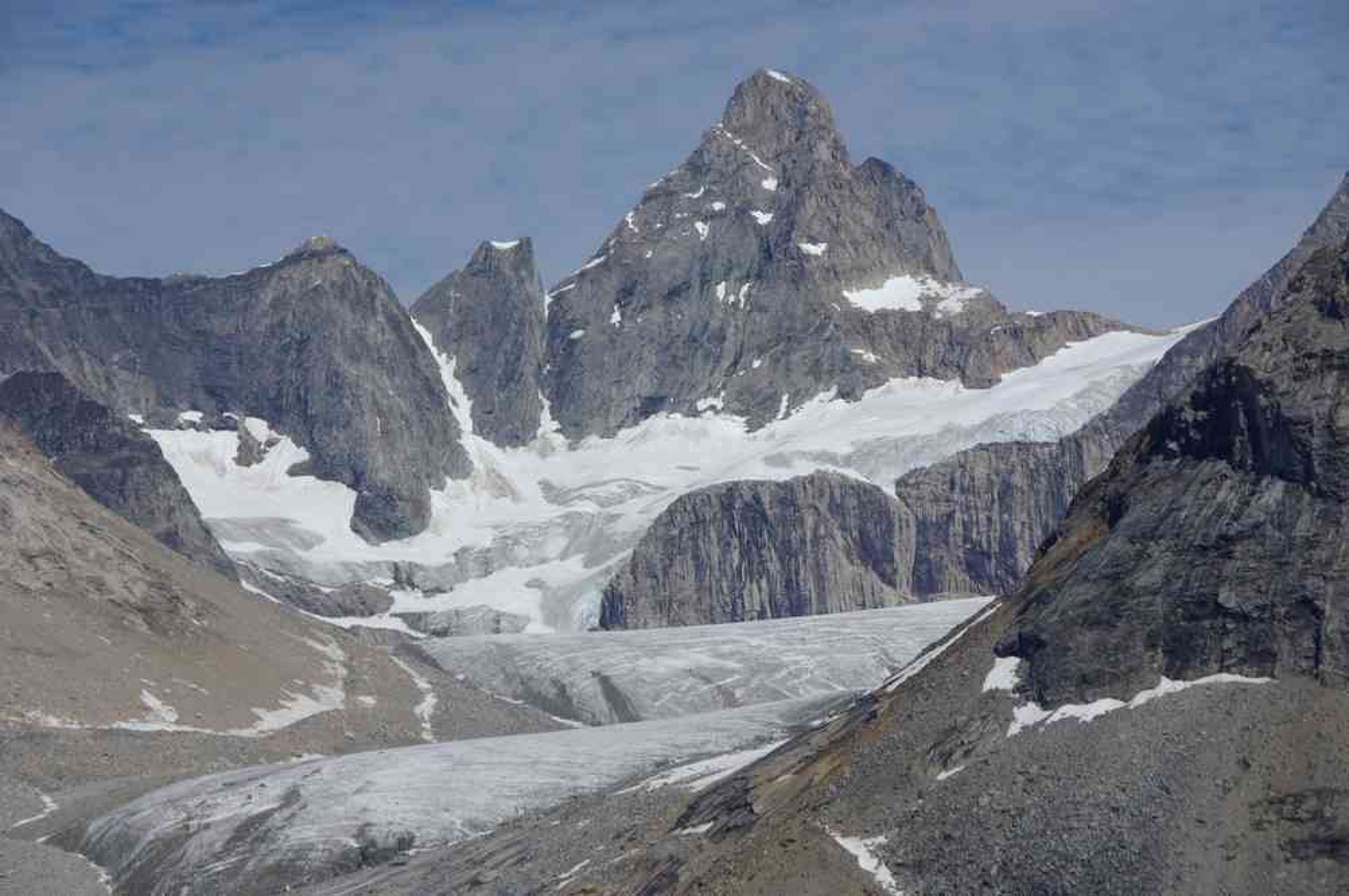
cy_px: 448
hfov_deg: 13.7
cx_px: 674
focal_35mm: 150
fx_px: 5615
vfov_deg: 9.1
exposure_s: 1/1000
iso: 400
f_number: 13
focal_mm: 100
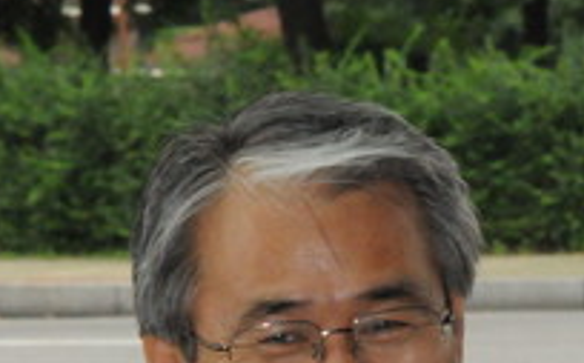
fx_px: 6081
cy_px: 433
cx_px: 255
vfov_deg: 3.4
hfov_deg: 5.5
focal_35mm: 382
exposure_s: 1/250
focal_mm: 85
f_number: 16
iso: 3200
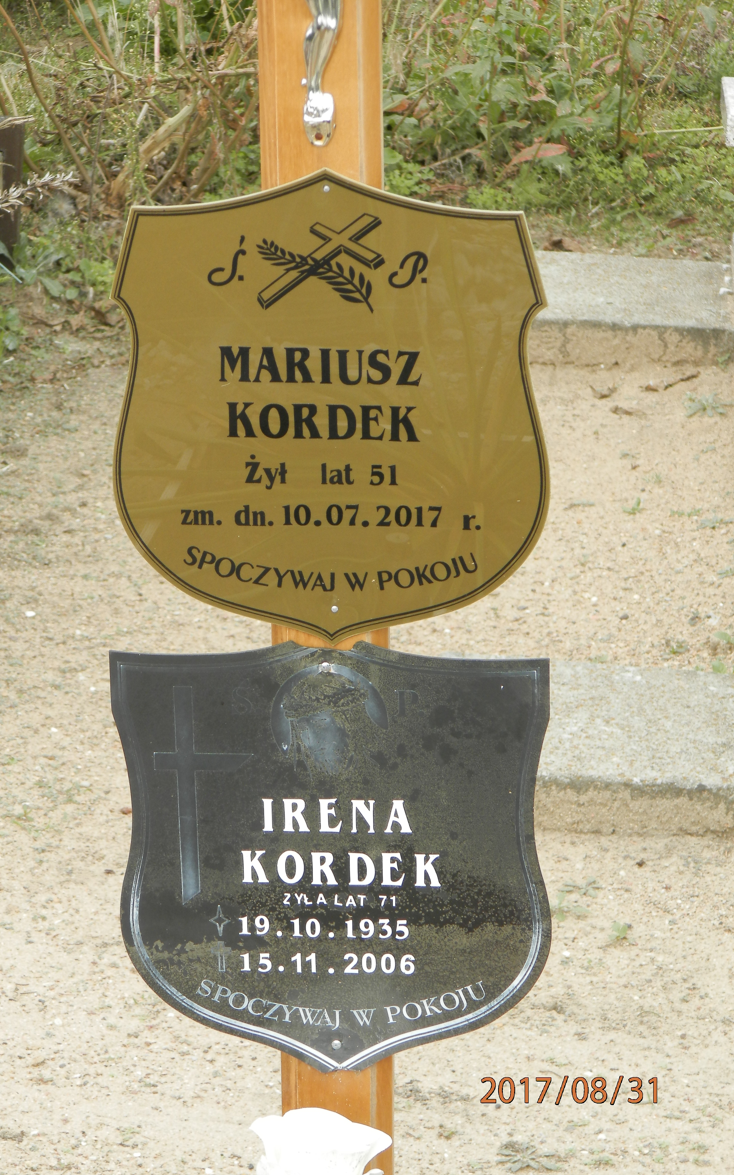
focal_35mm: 140
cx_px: 320
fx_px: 4481
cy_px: 588
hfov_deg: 9.4
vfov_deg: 14.9
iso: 80
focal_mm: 23.6
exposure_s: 1/100
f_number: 4.7
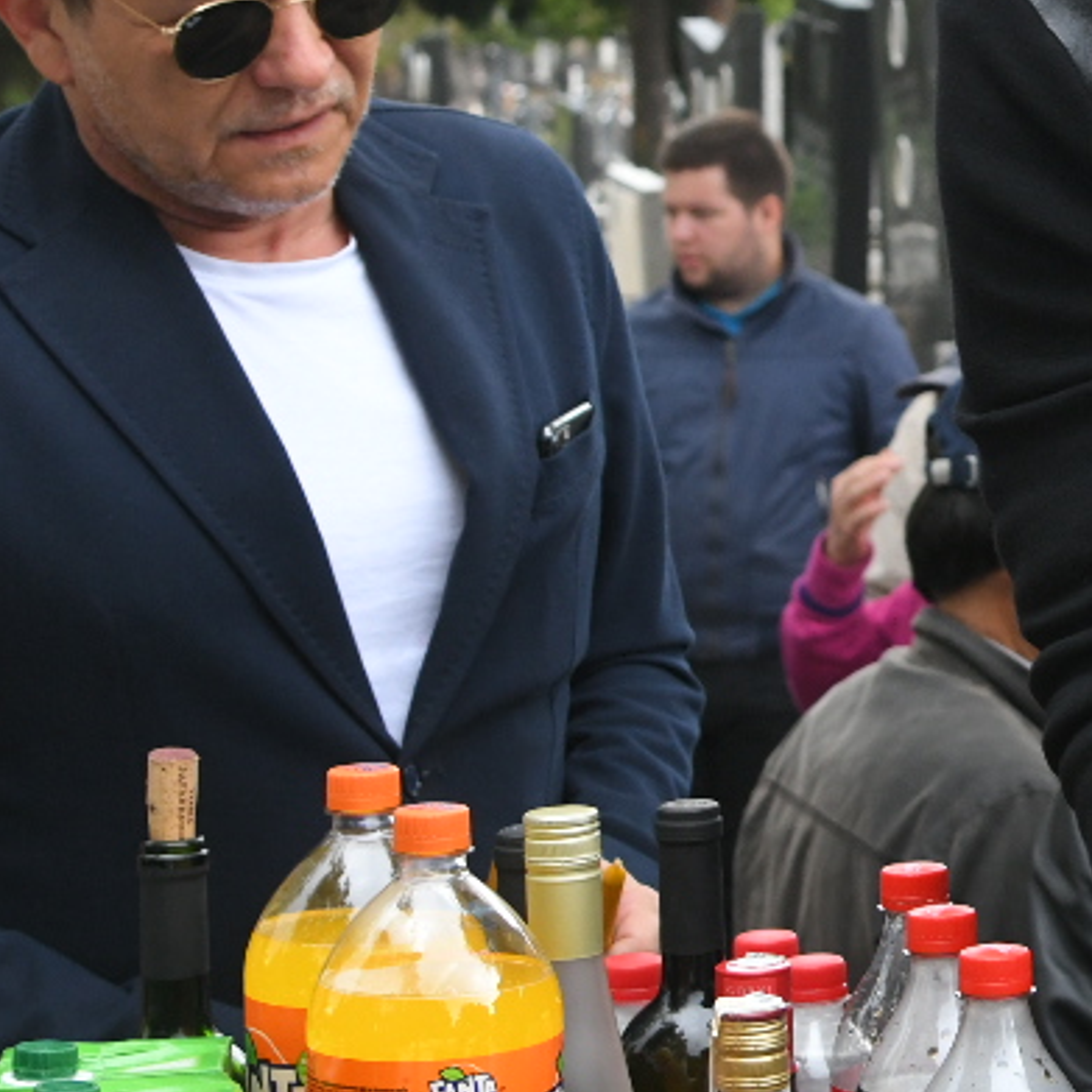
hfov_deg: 11.9
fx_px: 5032
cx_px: 1525
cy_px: 263
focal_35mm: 141
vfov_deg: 12.3
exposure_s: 1/320
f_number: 5.6
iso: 1250
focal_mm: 40
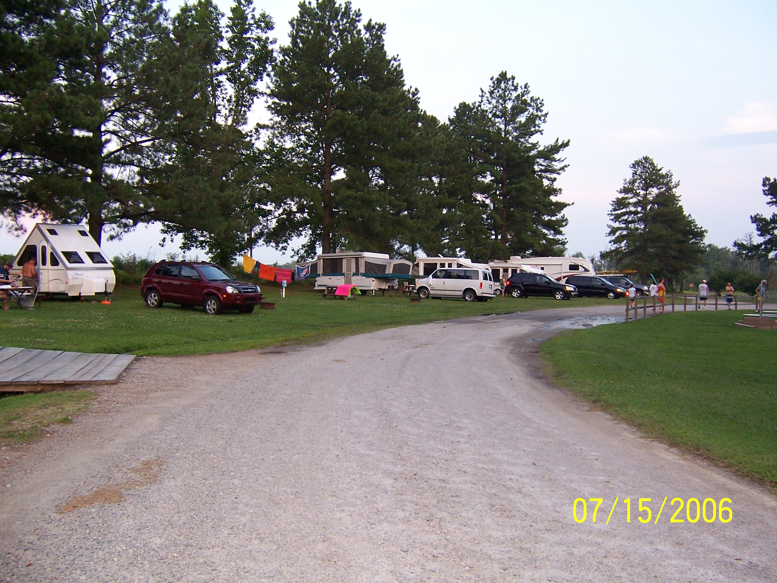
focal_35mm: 33
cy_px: 292
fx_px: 741
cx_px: 388
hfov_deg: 55.4
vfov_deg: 42.9
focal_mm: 5.5
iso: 140
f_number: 2.8
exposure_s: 1/60
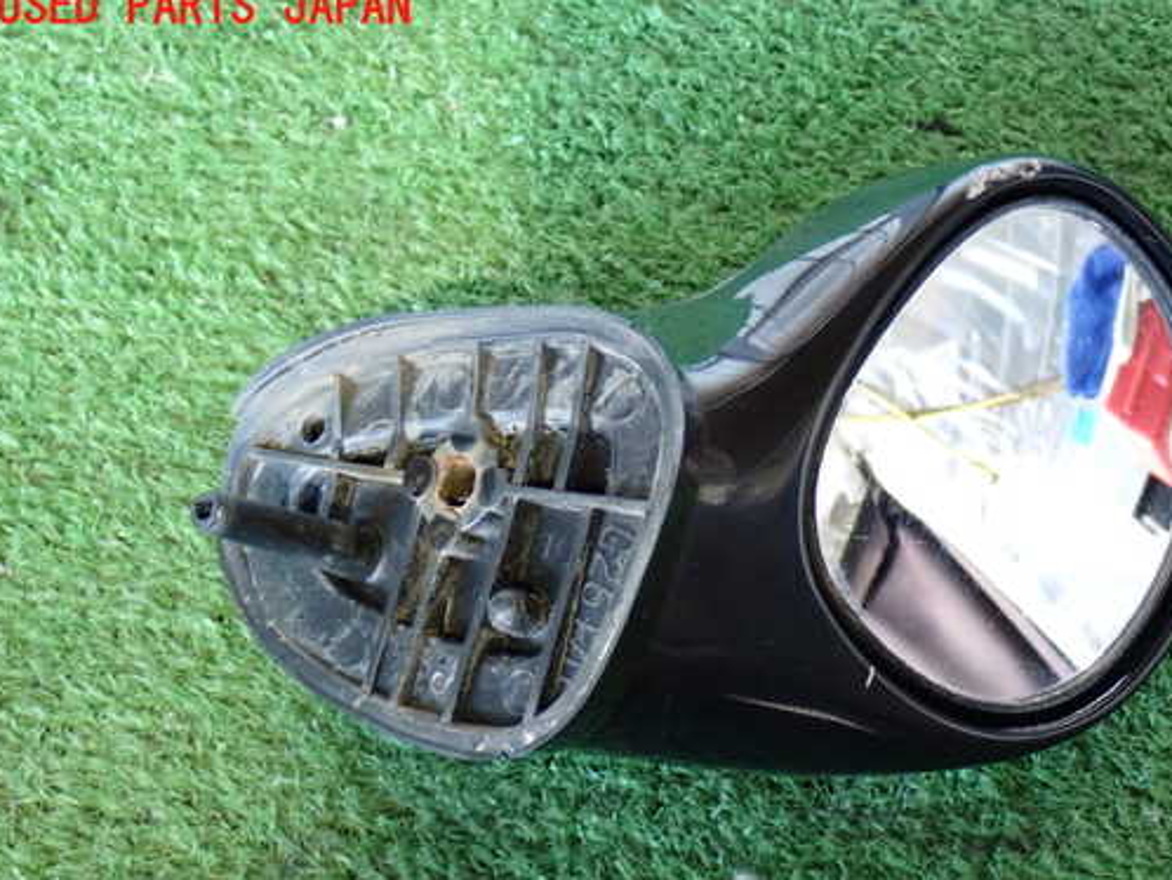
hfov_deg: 29.7
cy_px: 508
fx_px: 2202
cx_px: 690
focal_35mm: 65
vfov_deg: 22.6
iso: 800
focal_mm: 9.65
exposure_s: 1/20
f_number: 3.3
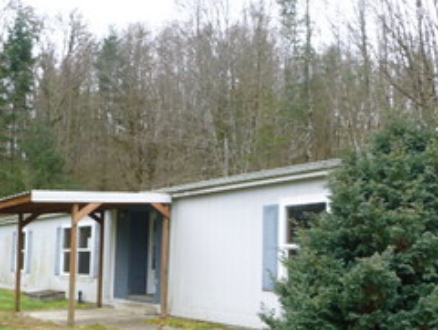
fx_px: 456
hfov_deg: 51.2
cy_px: 230
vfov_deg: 39.1
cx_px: 195
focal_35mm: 36
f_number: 3.9
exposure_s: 1/80
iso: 100
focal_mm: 4.5
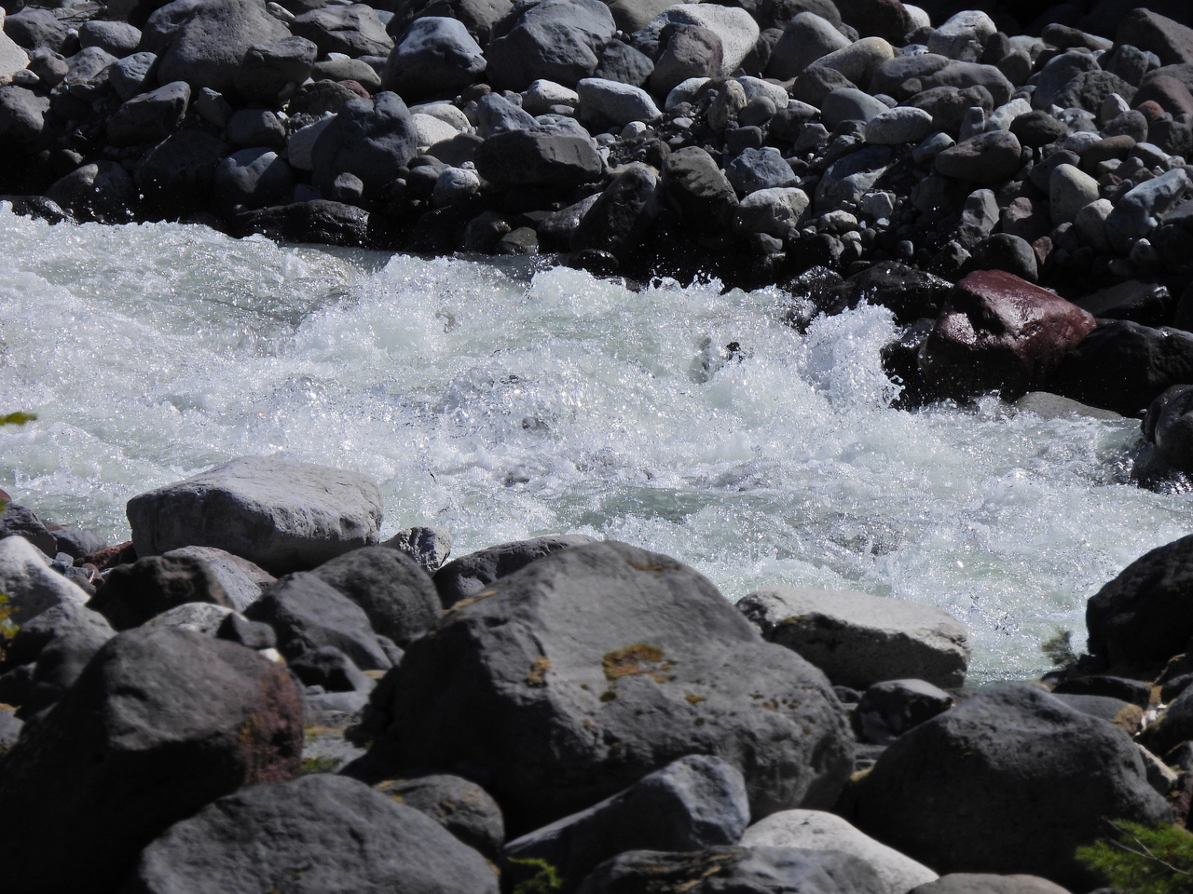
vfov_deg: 1.4
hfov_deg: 1.8
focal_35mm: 1100
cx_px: 596
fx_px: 37910
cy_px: 447
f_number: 5.6
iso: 100
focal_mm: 196
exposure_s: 1/1250
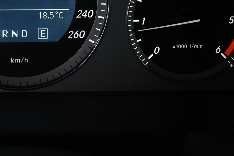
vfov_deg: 20.2
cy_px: 15
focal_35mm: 66
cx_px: 21
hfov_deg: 29.2
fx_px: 429
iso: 640
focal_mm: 20
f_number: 3.8
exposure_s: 1/30
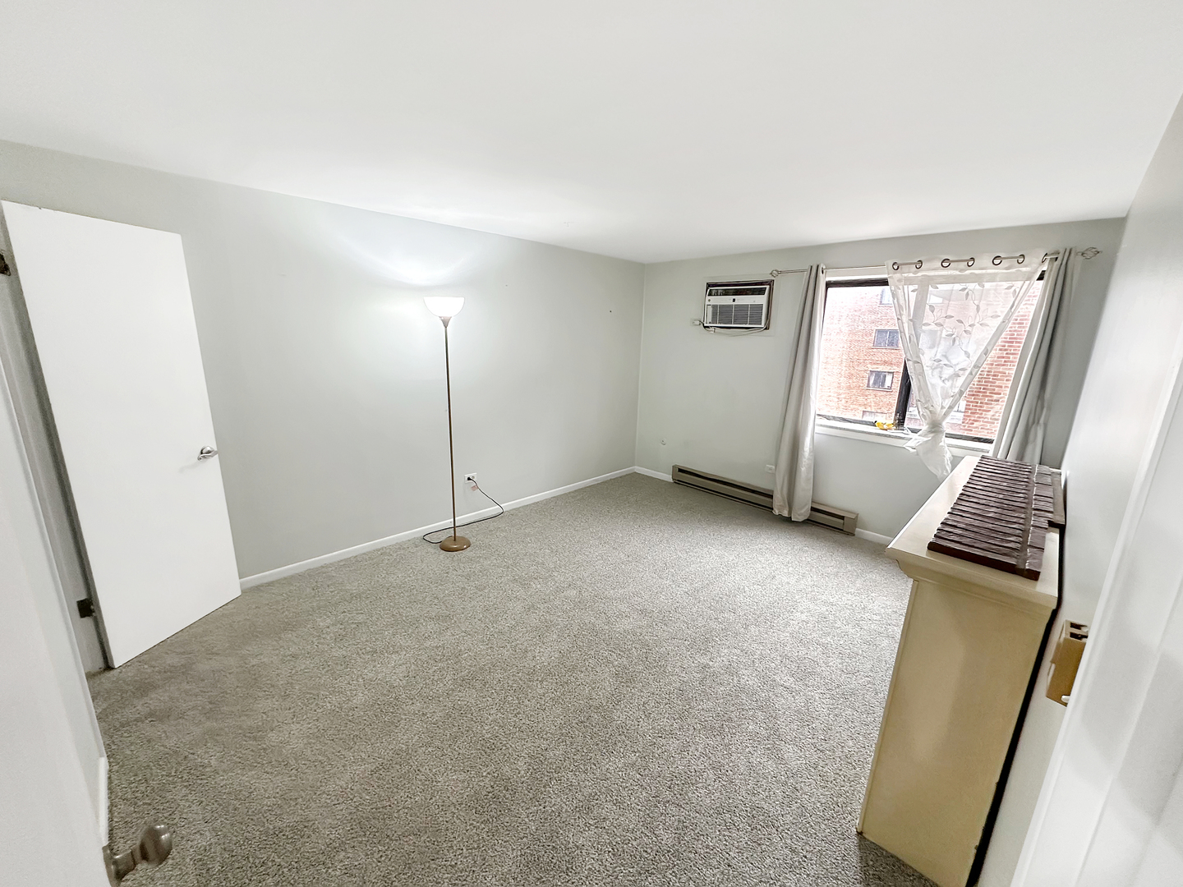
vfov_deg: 85.7
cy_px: 444
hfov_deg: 102.1
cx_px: 592
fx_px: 478
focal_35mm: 14
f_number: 2.2
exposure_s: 1/60
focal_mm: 2.22
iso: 250
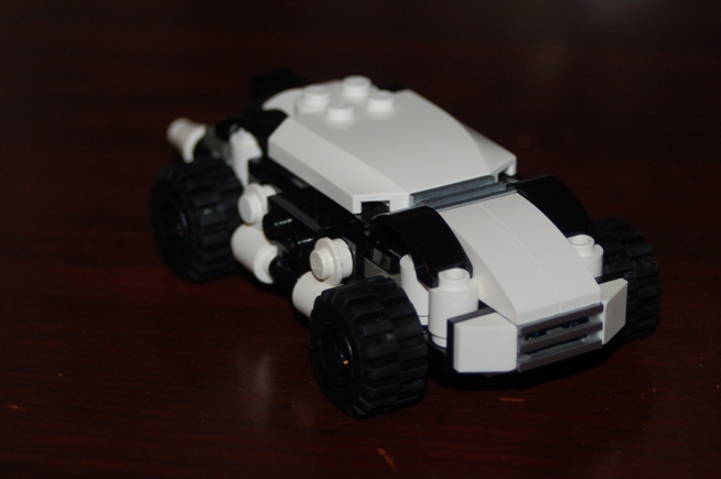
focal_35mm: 138
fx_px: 2762
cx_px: 397
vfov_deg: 9.9
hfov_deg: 14.9
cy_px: 243
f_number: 5.6
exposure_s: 1/60
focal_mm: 80
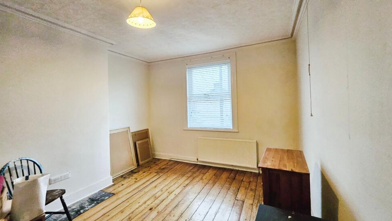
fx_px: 156
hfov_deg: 103.0
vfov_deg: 70.5
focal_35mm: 15
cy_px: 106
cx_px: 197
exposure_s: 1/33
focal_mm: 1.7
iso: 500
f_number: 2.2
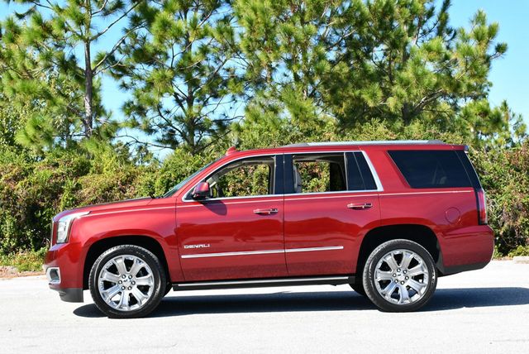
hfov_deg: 33.4
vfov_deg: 22.7
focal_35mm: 60
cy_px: 177
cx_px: 264
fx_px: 882
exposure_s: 1/250
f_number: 8
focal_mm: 30
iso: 180
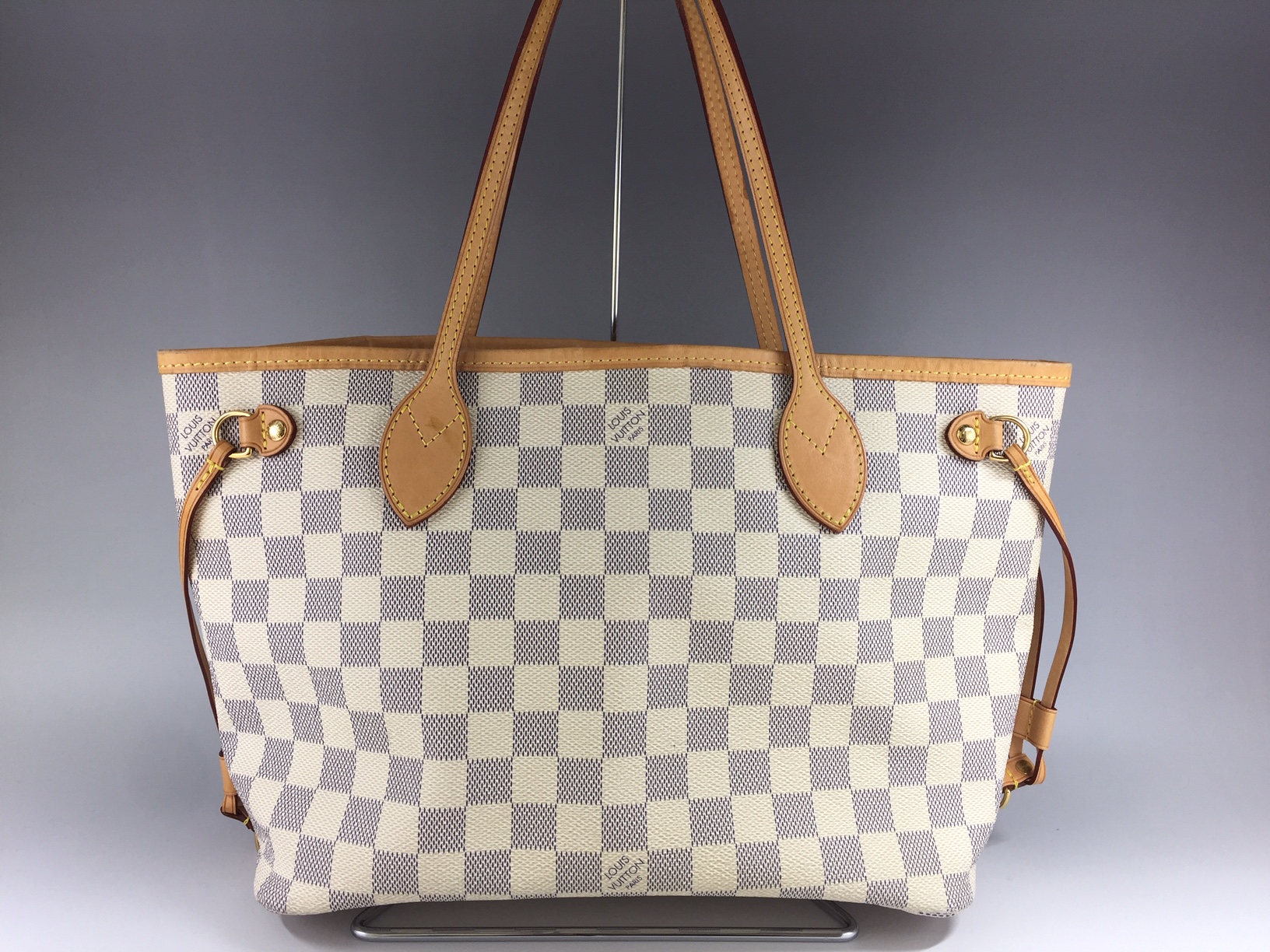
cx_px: 635
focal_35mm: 29
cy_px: 476
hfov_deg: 61.7
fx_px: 1064
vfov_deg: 48.2
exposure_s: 1/60
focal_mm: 4.15
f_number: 2.2
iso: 32
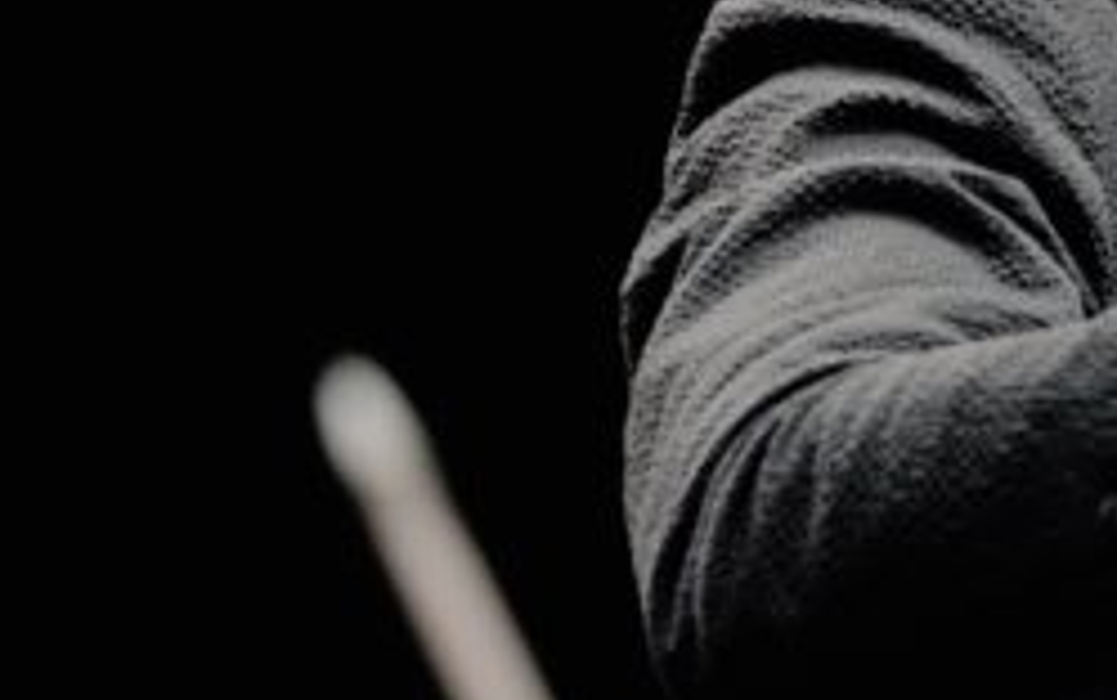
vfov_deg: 1.3
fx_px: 31437
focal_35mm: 1032
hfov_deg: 2.0
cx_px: 1180
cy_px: 121
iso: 6400
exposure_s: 1/160
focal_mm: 400
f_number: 6.3
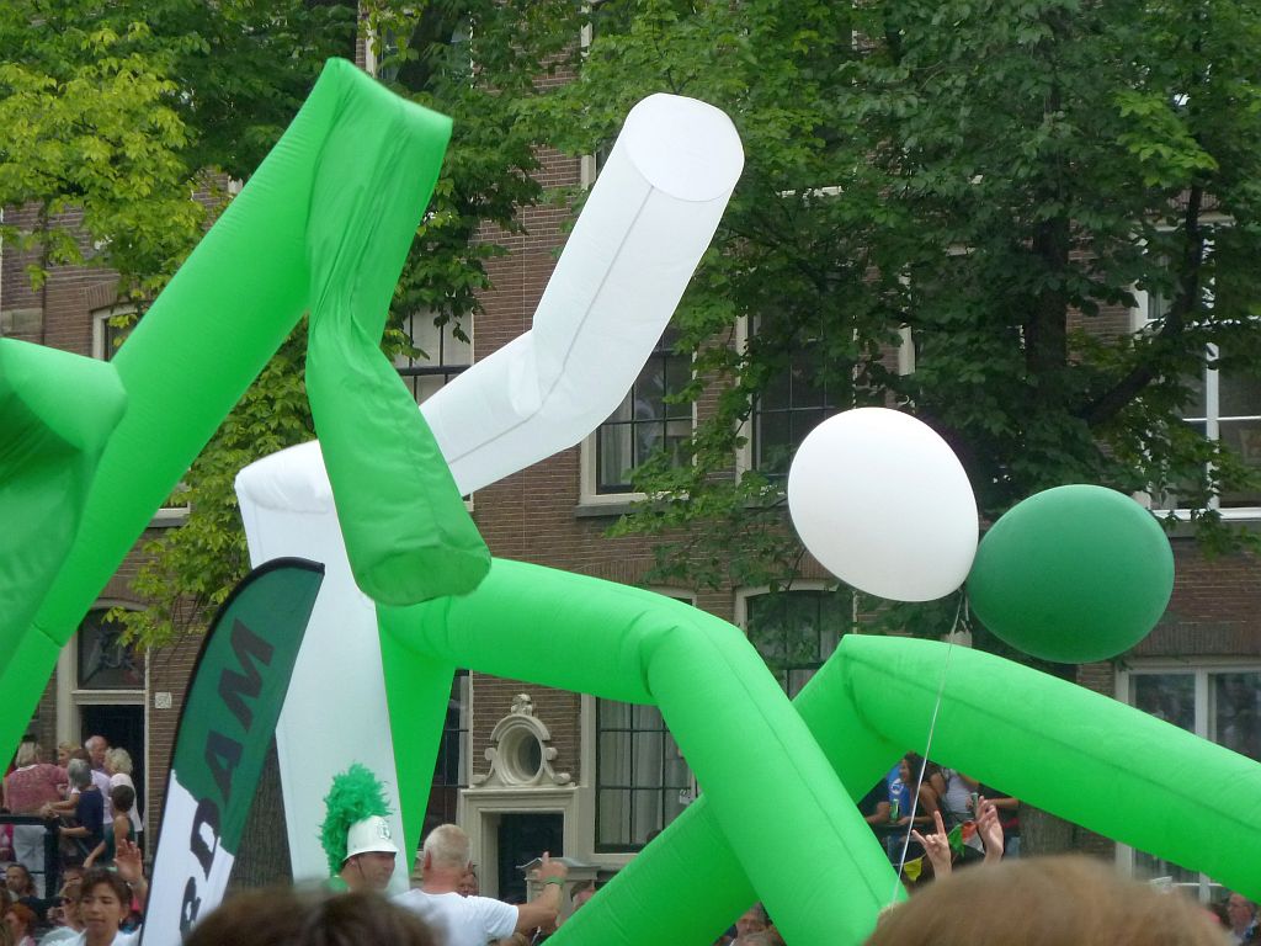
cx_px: 630
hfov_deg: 10.9
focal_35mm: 182
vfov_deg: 8.2
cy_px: 473
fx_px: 6630
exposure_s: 1/400
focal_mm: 29.9
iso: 320
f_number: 4.5
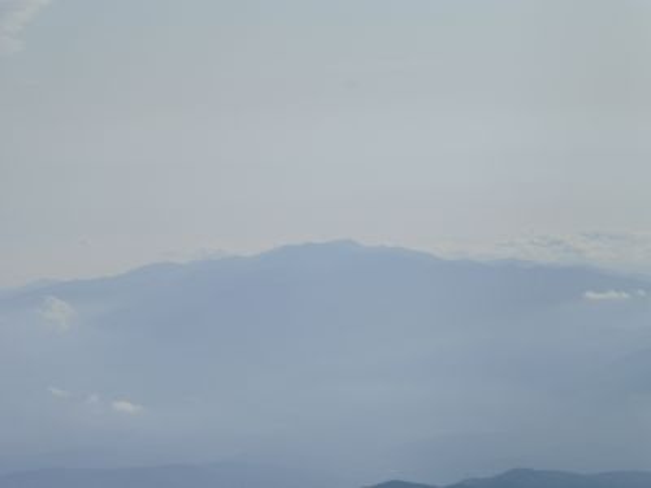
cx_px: 326
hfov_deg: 12.8
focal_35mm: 154
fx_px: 2896
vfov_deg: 9.6
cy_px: 244
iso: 100
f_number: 7.1
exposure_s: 1/1600
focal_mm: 27.6
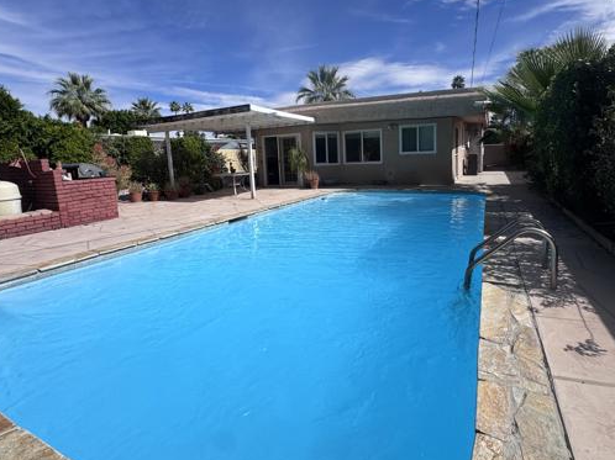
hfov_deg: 87.5
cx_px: 338
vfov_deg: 71.0
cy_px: 190
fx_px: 320
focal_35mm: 18
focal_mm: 2.22
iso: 50
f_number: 2.2
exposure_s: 1/3546
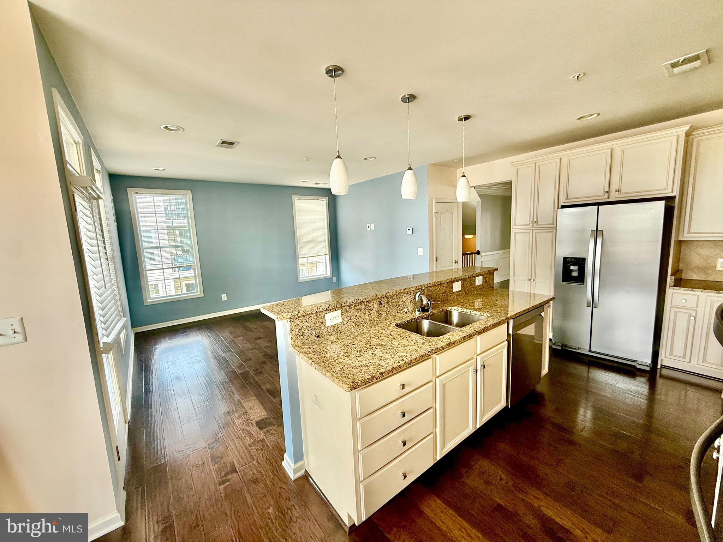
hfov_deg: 102.1
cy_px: 271
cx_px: 362
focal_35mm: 14
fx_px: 292
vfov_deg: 85.7
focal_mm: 2.22
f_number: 2.2
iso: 125
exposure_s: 1/99
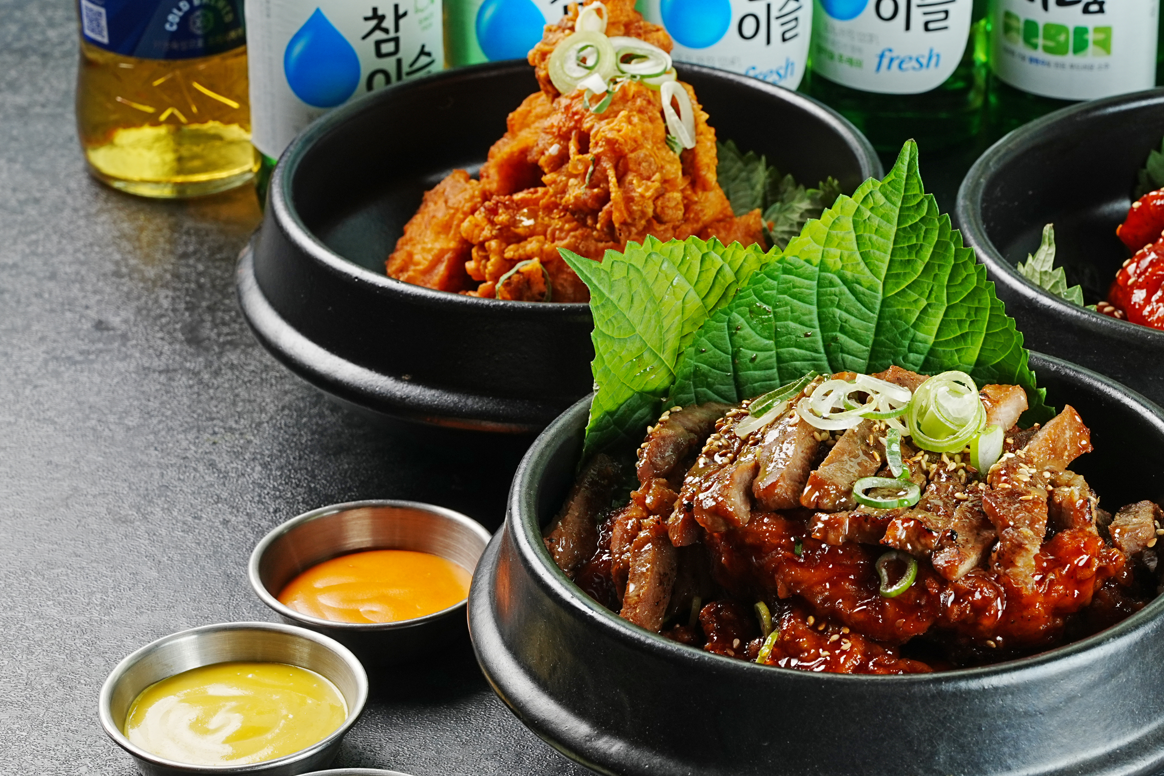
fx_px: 3750
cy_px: 288
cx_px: 833
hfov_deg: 17.6
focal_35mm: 116
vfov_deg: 11.8
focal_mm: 70
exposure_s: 1/125
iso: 320
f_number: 11
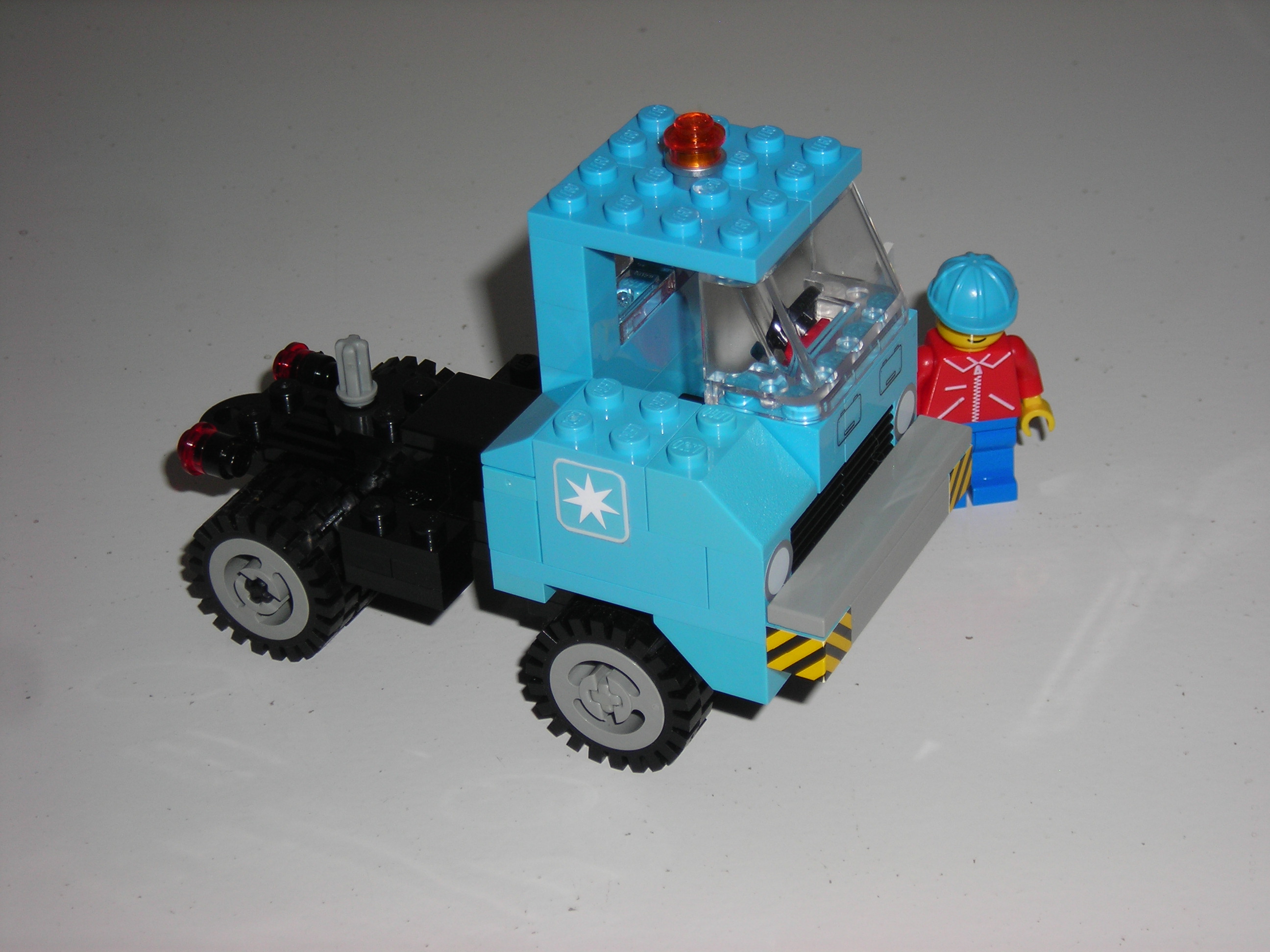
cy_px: 476
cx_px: 635
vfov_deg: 19.1
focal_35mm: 77
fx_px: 2825
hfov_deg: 25.3
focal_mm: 12.7
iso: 50
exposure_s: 1/60.1
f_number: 8.4
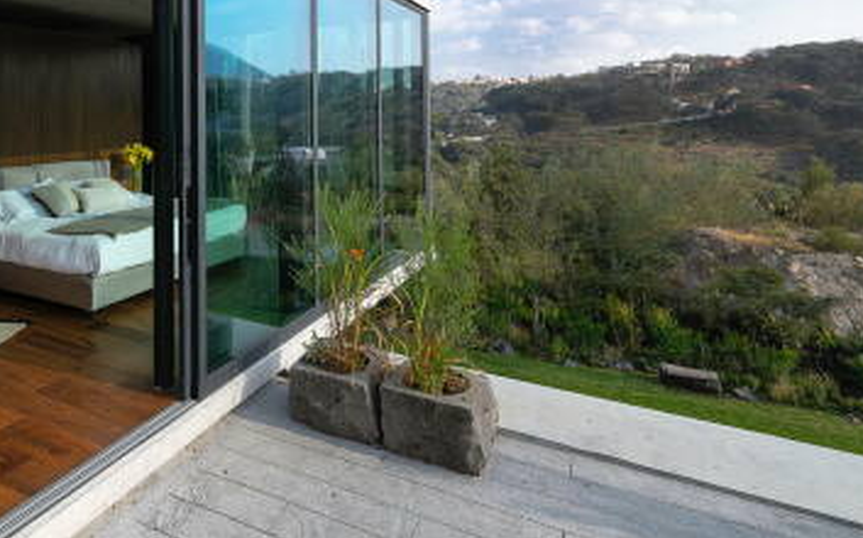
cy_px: 112
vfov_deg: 45.3
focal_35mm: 26
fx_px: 611
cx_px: 218
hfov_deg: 66.2
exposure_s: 1/100
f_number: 9
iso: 80
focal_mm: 15
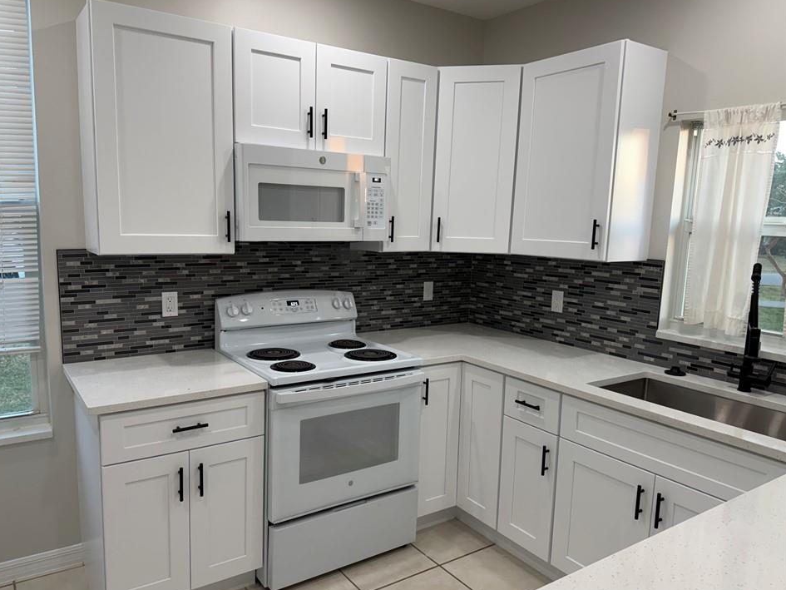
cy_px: 309
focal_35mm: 26
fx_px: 590
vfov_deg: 53.1
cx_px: 364
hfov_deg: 67.2
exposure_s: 1/120
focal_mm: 6.76
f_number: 1.78
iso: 160
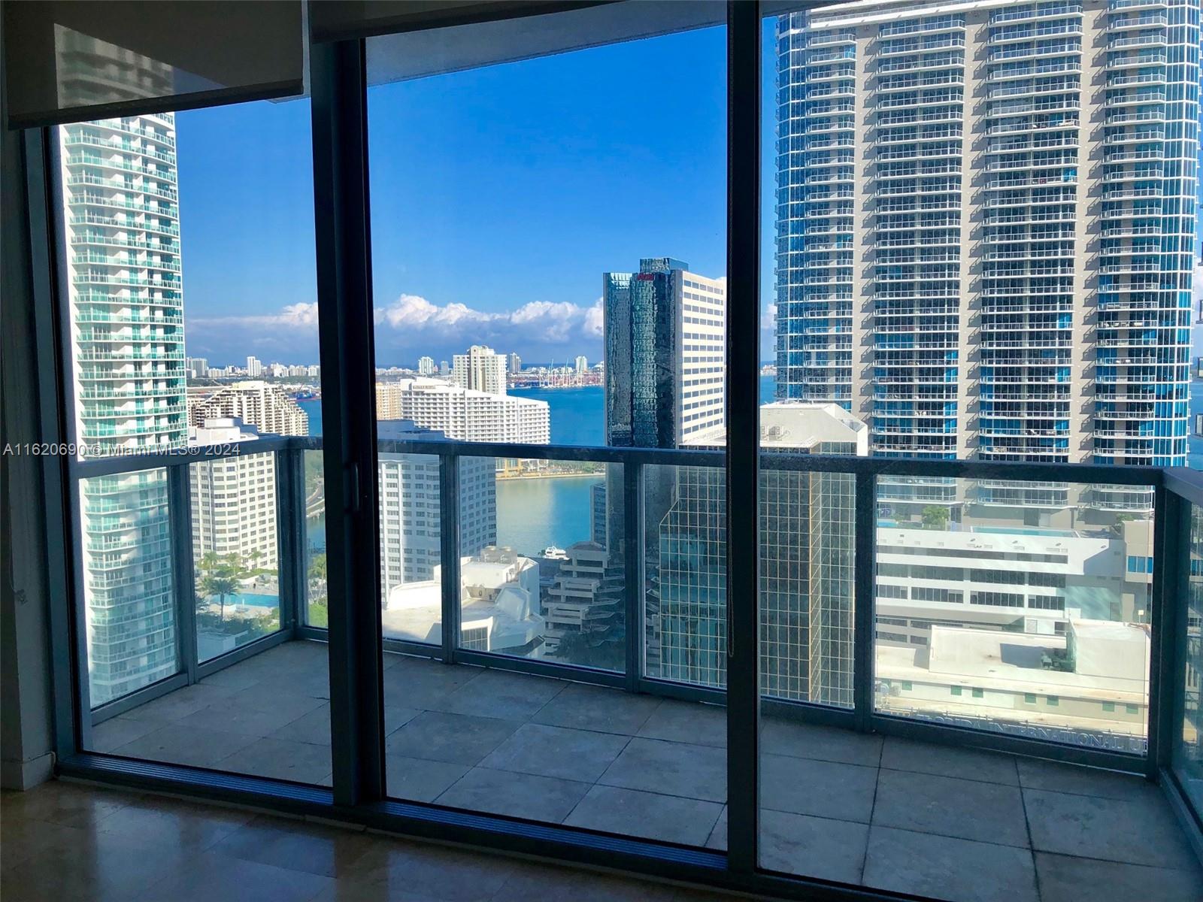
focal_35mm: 28
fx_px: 973
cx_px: 602
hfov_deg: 63.4
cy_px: 451
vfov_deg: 49.7
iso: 20
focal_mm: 3.99
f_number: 1.8
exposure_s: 1/867
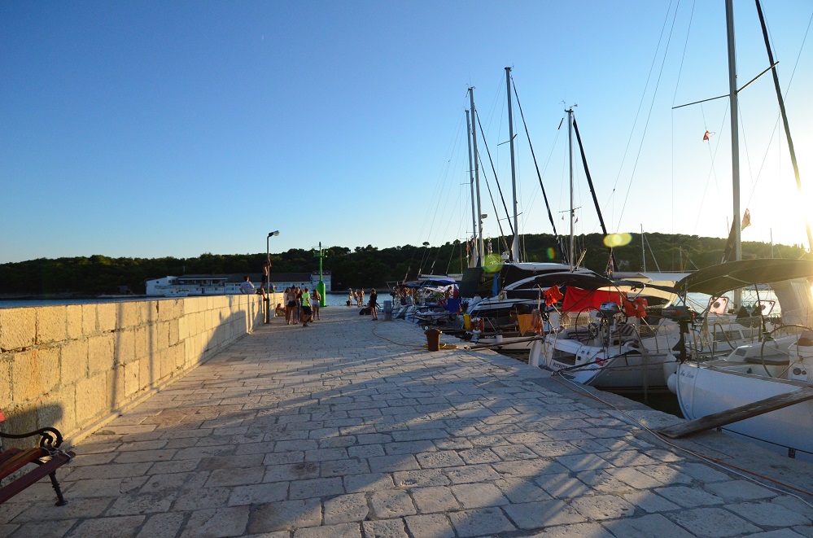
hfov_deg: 90.1
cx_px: 406
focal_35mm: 18
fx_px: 406
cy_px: 269
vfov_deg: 67.1
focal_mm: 12
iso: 2000
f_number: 5.6
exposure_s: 1/6400
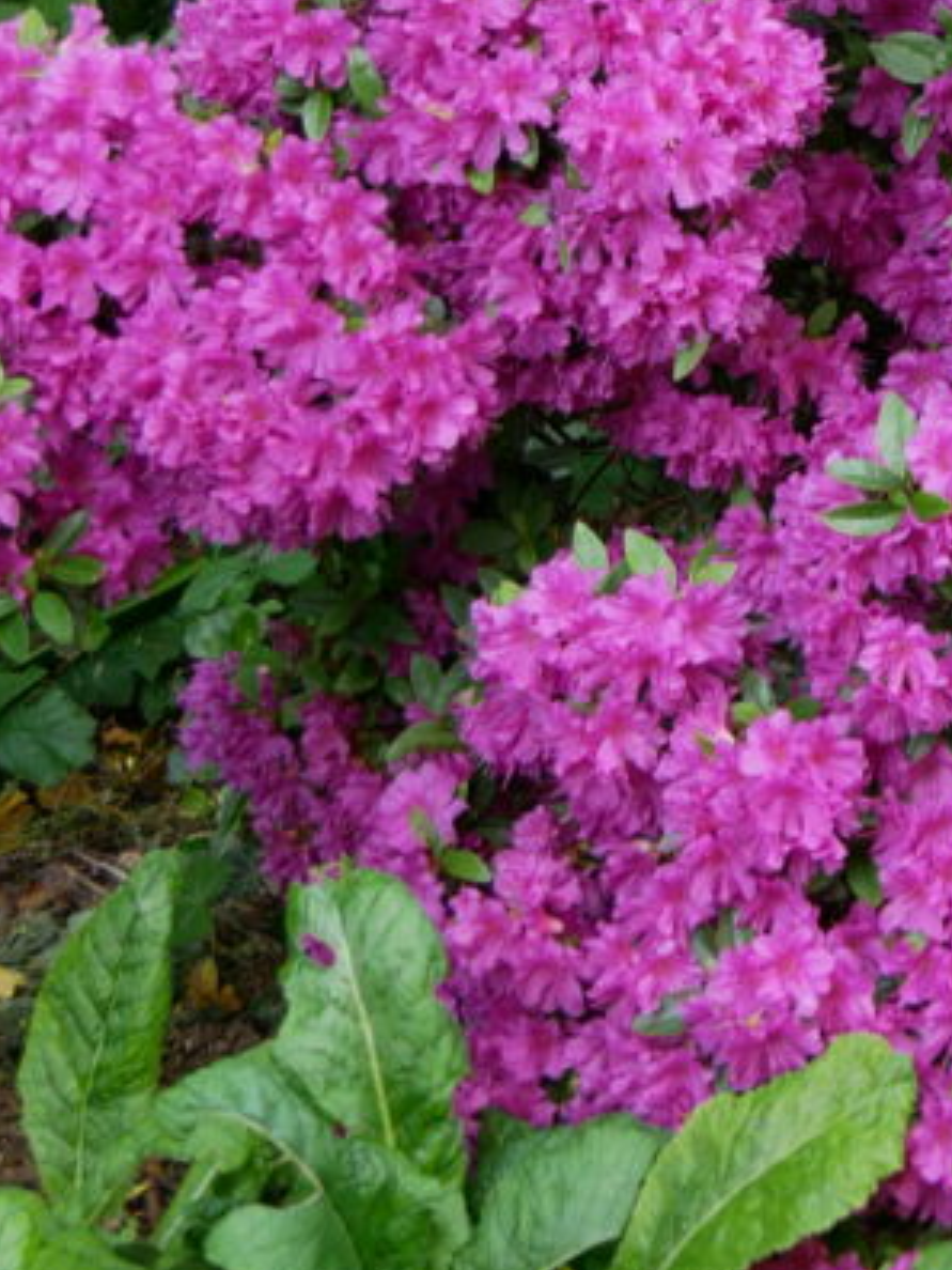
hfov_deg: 16.2
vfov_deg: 21.9
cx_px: 1095
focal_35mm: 88
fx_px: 3227
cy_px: 215
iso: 250
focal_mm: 17
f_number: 3.7
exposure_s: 1/60
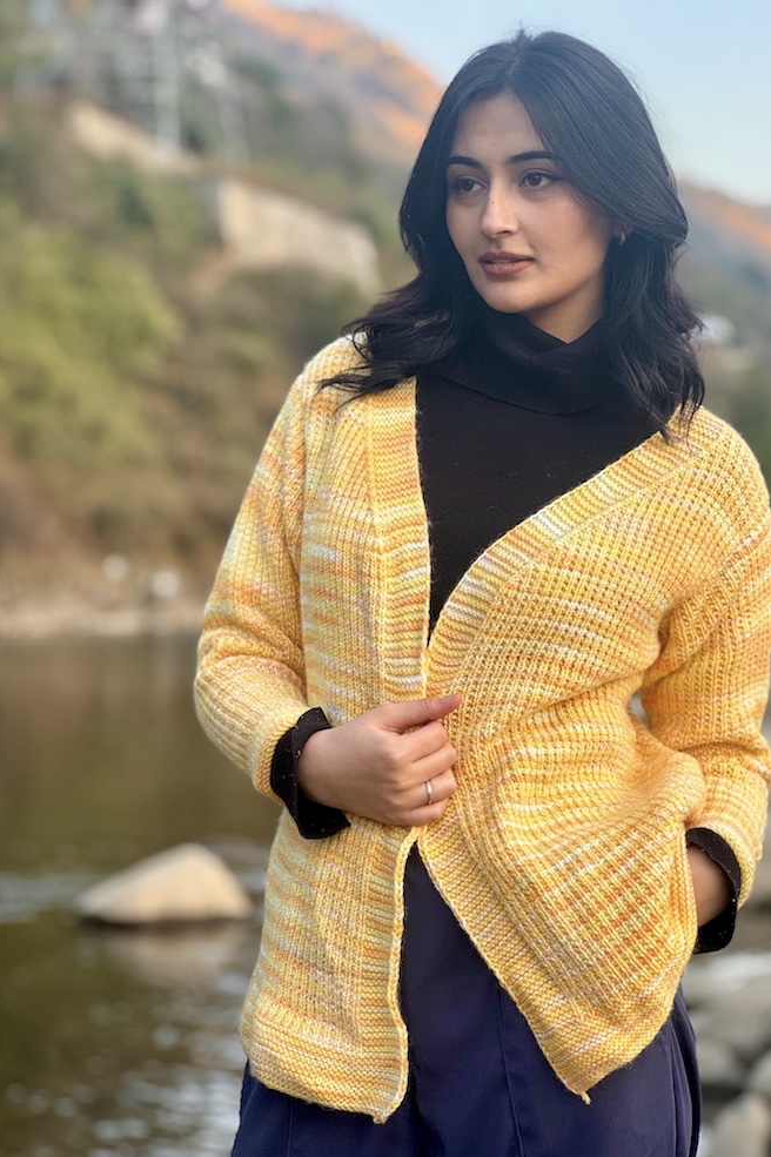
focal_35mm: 81
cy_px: 584
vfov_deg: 25.1
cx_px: 418
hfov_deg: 16.8
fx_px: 2604
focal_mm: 9
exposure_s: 1/99
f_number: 2.8
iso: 50
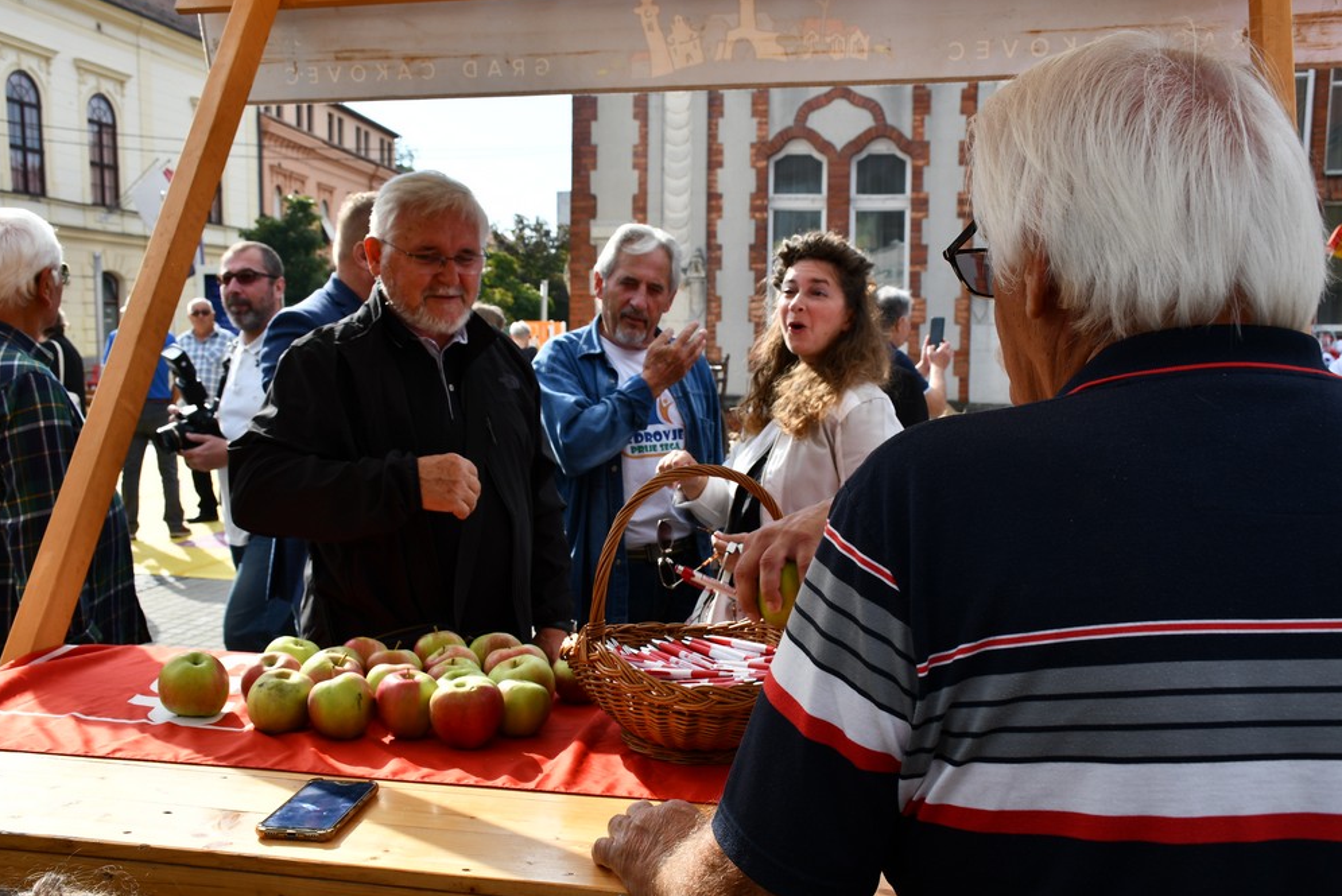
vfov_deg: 36.0
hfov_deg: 51.9
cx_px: 664
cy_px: 453
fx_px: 1380
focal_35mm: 37
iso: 140
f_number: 8
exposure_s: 1/250
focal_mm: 24
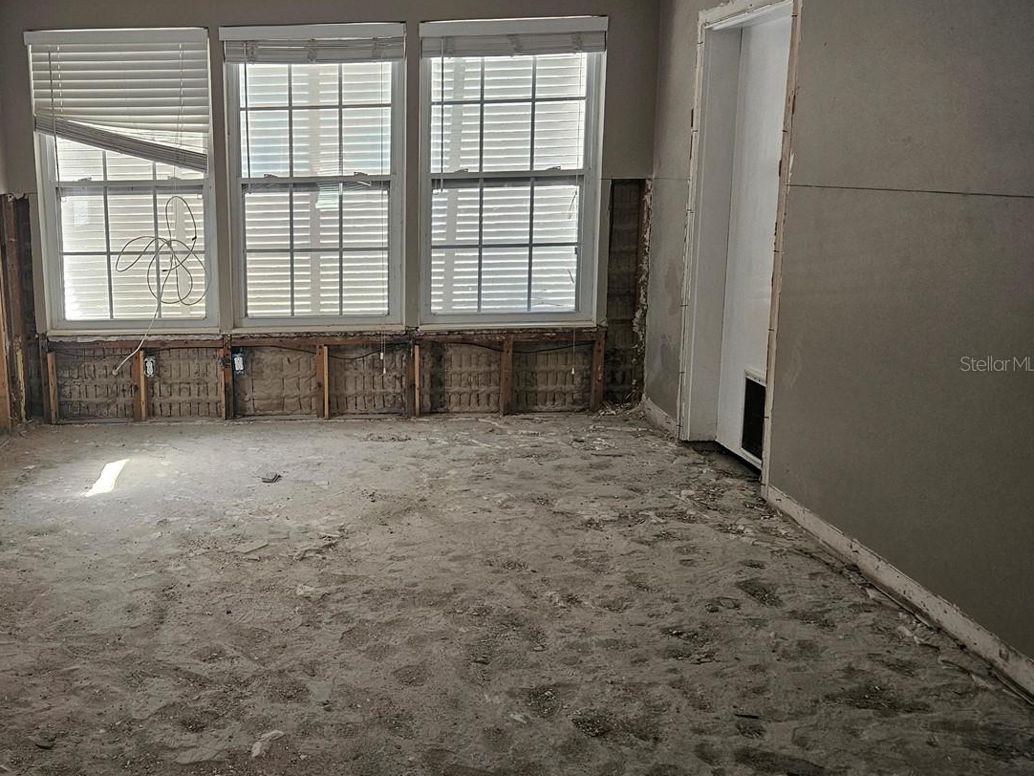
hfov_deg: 52.1
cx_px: 286
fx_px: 1016
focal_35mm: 34
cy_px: 363
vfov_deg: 41.8
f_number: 1.8
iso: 320
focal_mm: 5.4
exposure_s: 1/120
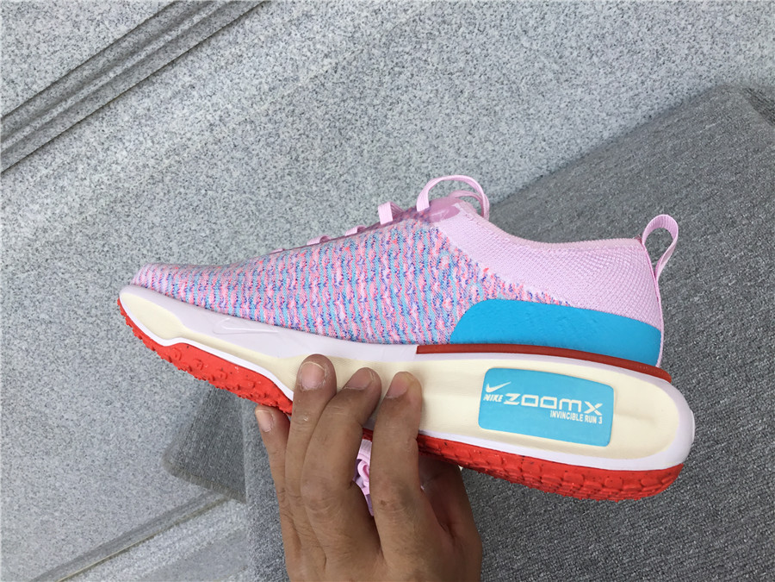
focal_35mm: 31
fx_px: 694
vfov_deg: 45.4
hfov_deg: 58.4
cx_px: 388
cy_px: 291
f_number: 2.4
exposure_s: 1/433
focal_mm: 3.3
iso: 25
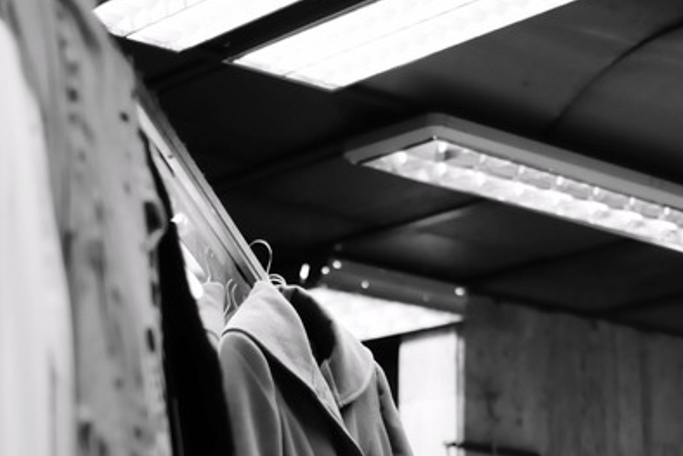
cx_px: 341
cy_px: 418
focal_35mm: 114
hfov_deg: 17.9
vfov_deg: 11.9
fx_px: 2164
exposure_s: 1/400
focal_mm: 50
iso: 1600
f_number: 1.8
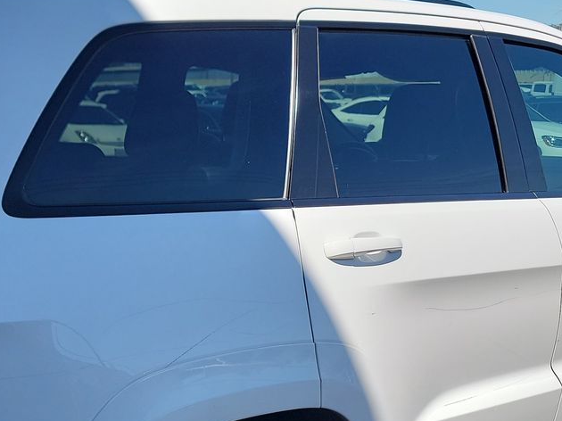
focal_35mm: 61
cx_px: 179
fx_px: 990
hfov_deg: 31.4
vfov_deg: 23.5
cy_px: 369
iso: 50
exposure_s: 1/754
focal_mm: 6.7
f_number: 1.8
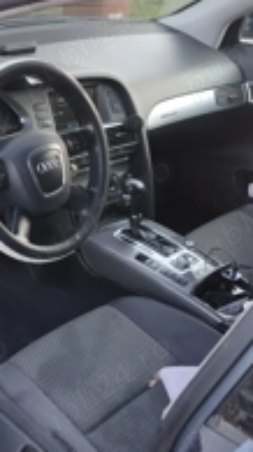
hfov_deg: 20.8
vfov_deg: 37.2
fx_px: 671
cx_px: 14
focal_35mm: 56
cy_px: 255
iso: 100
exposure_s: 1/50
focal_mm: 5.95
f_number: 1.89
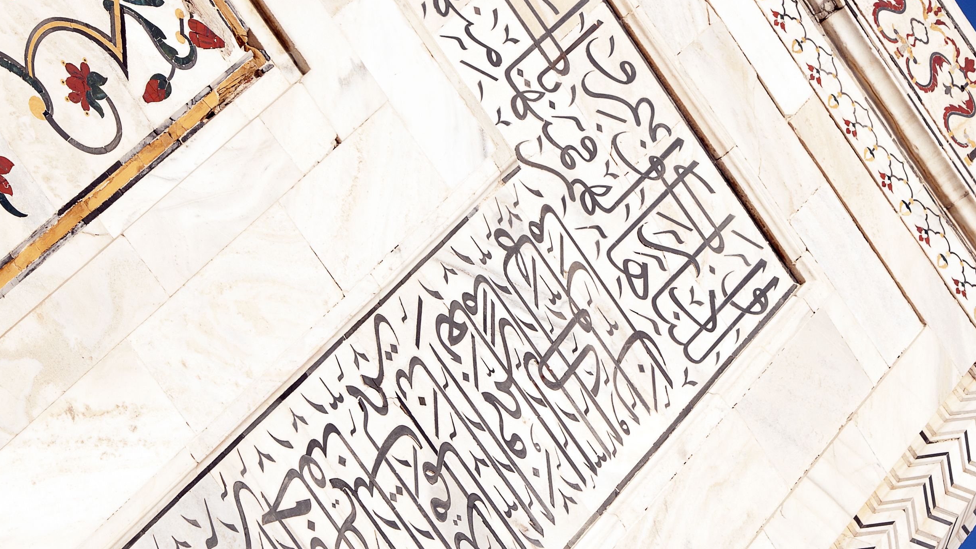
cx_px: 637
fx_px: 4969
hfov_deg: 11.2
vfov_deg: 6.3
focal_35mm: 192
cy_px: 78
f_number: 8
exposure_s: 1/500
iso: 200
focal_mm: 105
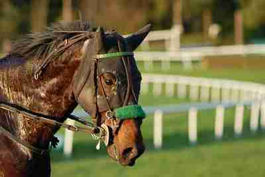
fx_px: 2212
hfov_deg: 6.9
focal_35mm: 300
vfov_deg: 4.6
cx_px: 132
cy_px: 88
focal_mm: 200
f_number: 4.5
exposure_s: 1/400
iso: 400
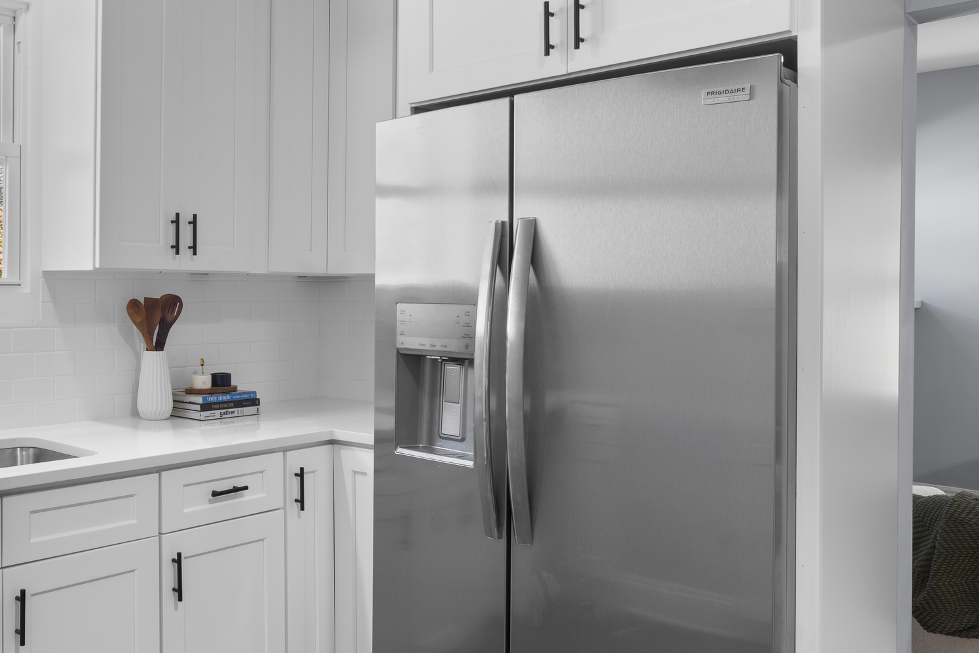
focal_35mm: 33
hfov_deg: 53.0
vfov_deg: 39.9
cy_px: 292
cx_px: 178
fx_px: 897
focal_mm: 16
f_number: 9
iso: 200
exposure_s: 1.3
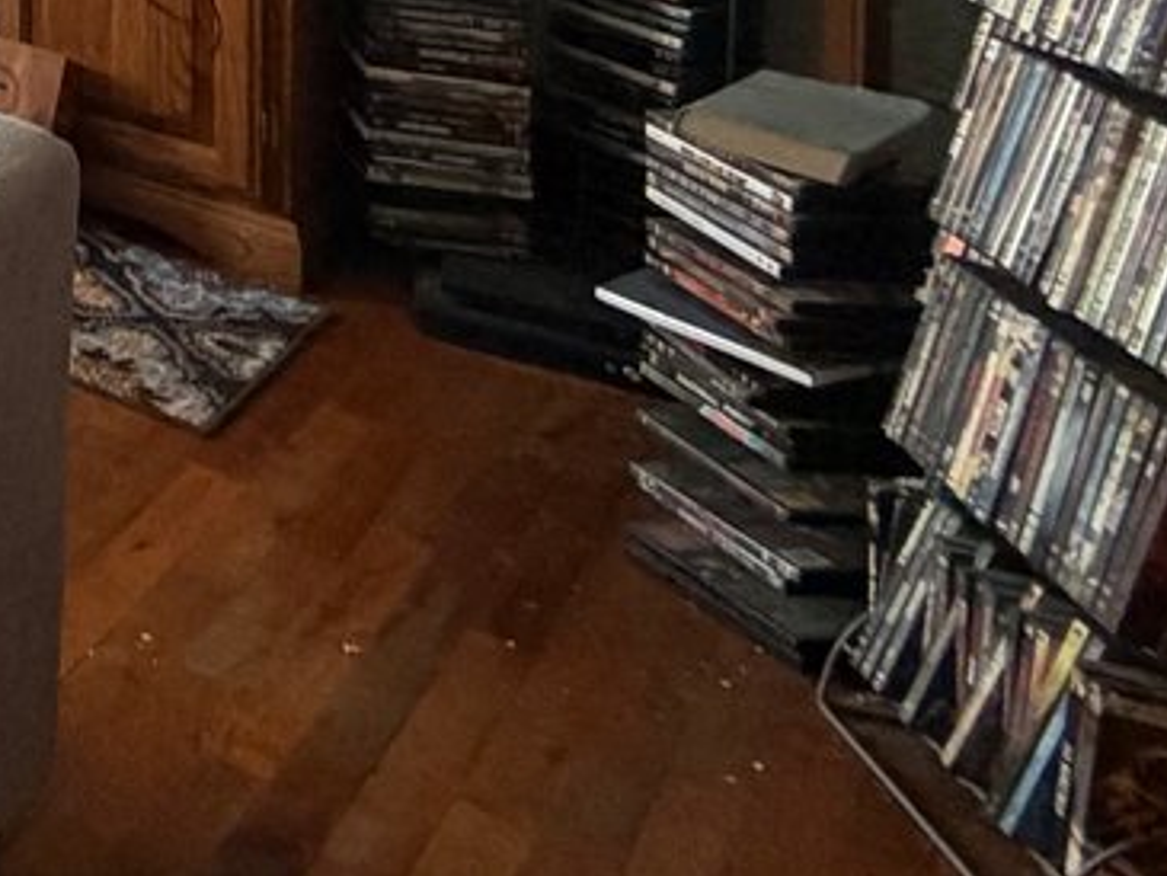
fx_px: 1956
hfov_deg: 20.8
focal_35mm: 58
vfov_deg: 19.6
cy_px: -647
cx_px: -1002
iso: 320
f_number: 2.2
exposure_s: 1/78
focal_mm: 2.22
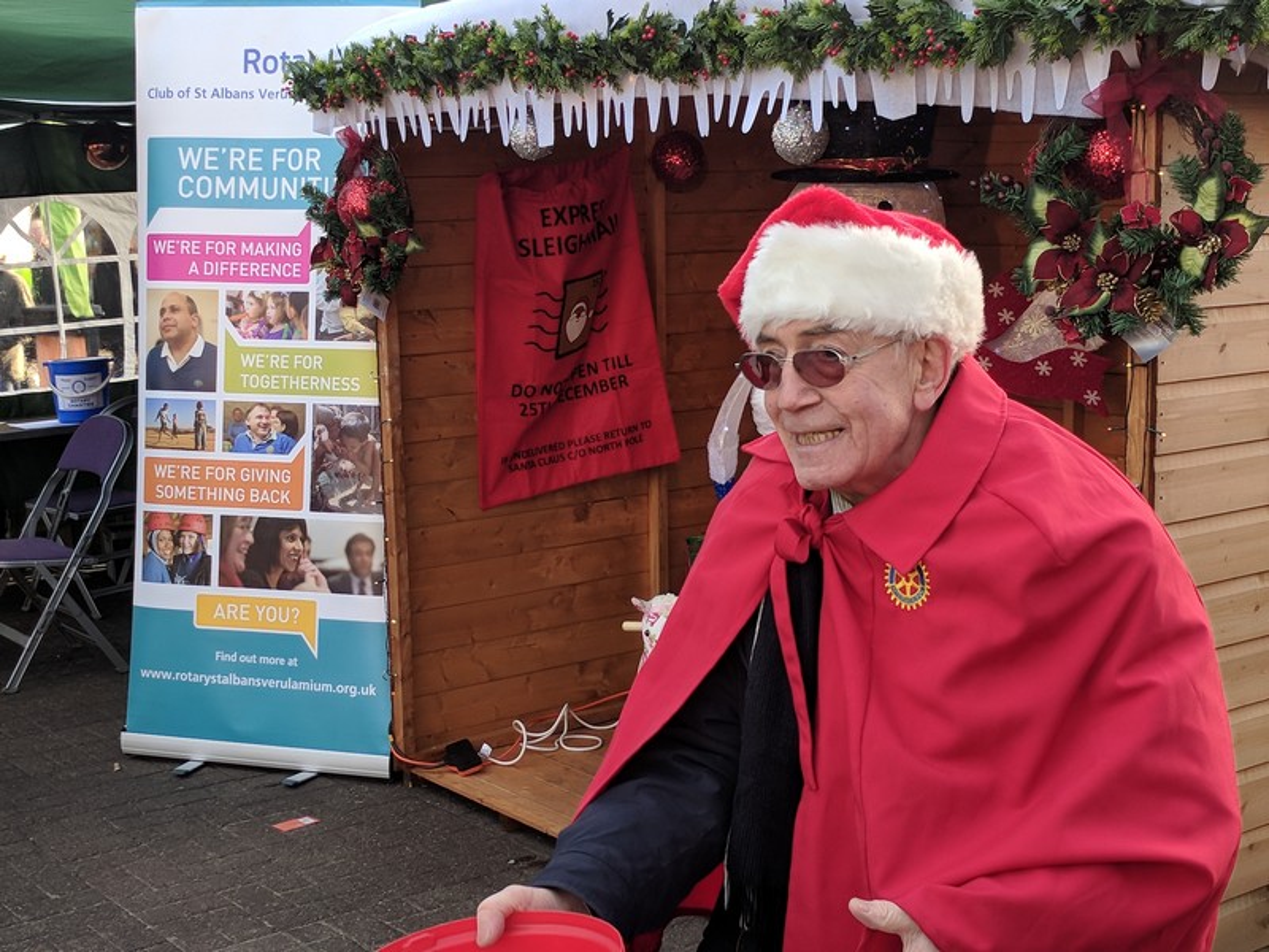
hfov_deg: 67.3
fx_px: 953
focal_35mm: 26
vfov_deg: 53.1
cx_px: 634
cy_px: 476
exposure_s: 1/175
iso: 50
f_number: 2
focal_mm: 4.67
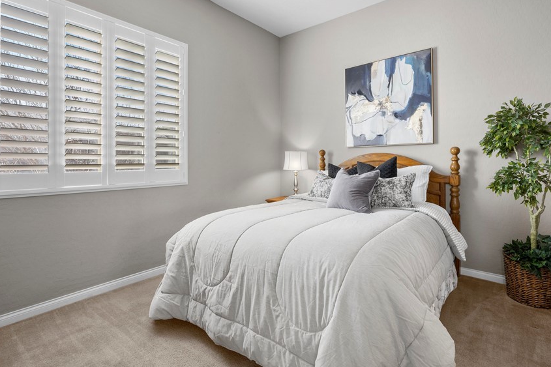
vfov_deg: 67.0
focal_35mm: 18
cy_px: 154
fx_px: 275
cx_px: 294
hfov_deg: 89.9
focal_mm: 14
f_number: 8
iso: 500
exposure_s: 1/2.5
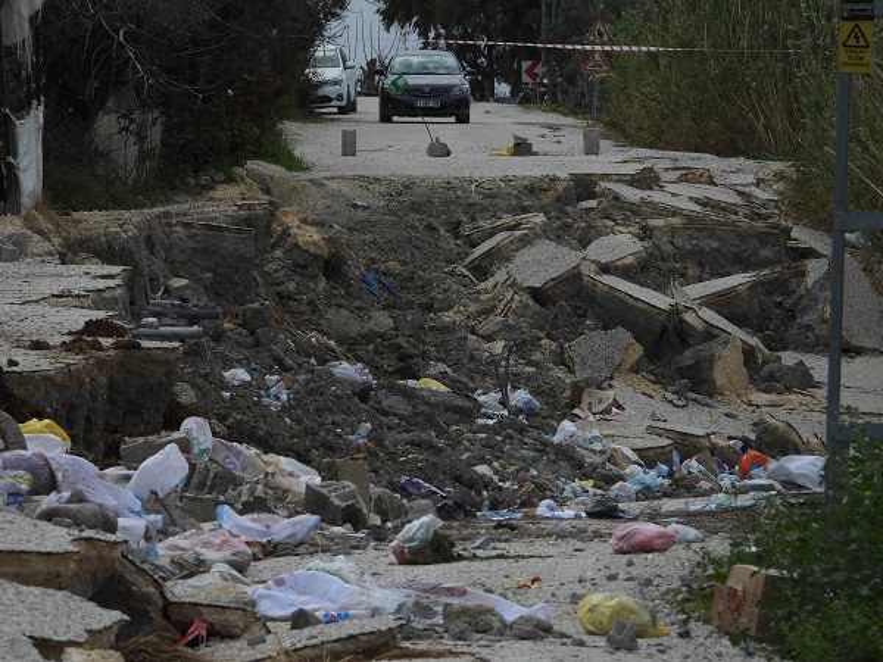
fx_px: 9438
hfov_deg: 5.4
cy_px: 331
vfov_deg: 4.0
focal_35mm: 370
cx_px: 442
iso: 100
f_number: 5
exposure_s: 1/1250
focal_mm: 66.5
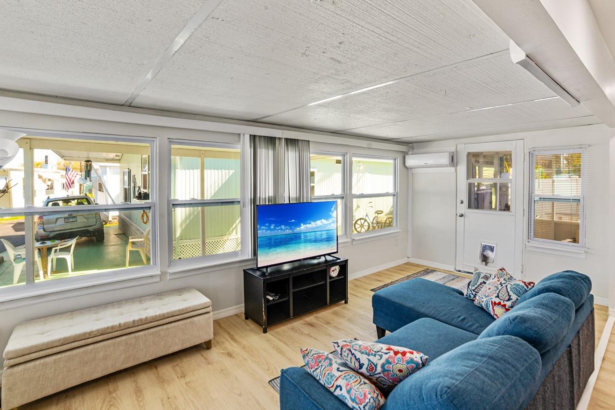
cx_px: 305
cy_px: 182
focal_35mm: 17
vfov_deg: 70.2
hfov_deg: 93.3
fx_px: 290
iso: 160
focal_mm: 14
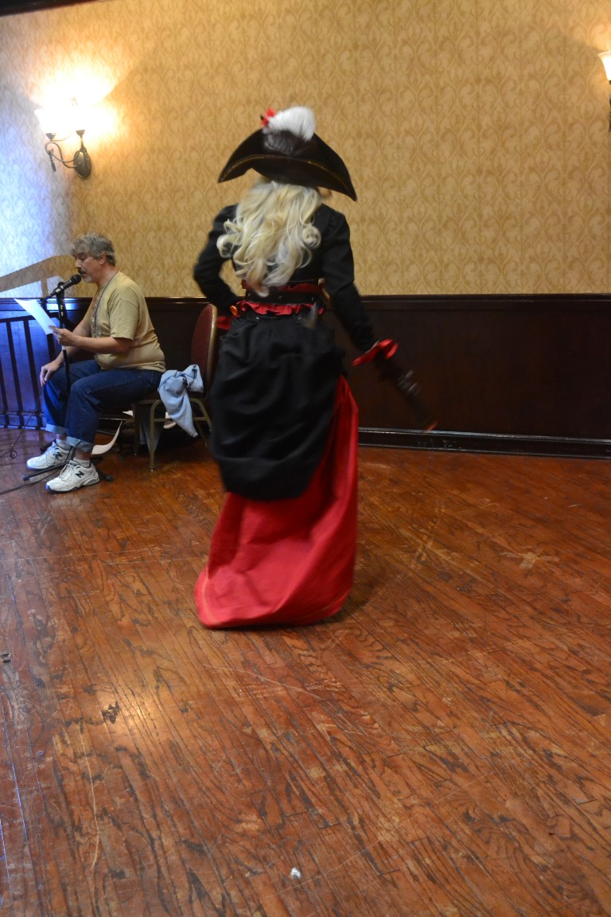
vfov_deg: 46.4
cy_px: 458
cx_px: 306
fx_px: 1069
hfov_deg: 31.9
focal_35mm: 42
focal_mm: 28
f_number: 4.5
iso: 3200
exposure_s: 1/30
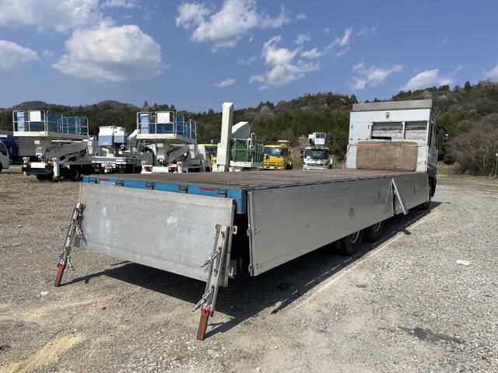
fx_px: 374
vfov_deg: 53.1
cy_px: 186
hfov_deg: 67.3
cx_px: 249
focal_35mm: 26
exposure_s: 1/5291
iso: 32
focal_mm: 4.2
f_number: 1.6
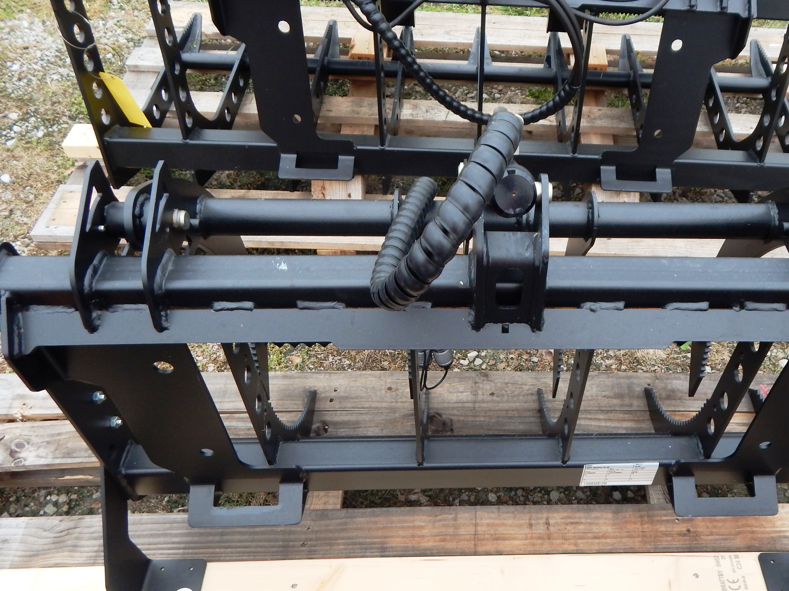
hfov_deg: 60.8
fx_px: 661
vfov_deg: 48.2
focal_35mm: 29
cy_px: 322
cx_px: 496
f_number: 3
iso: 125
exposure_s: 1/100
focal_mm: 4
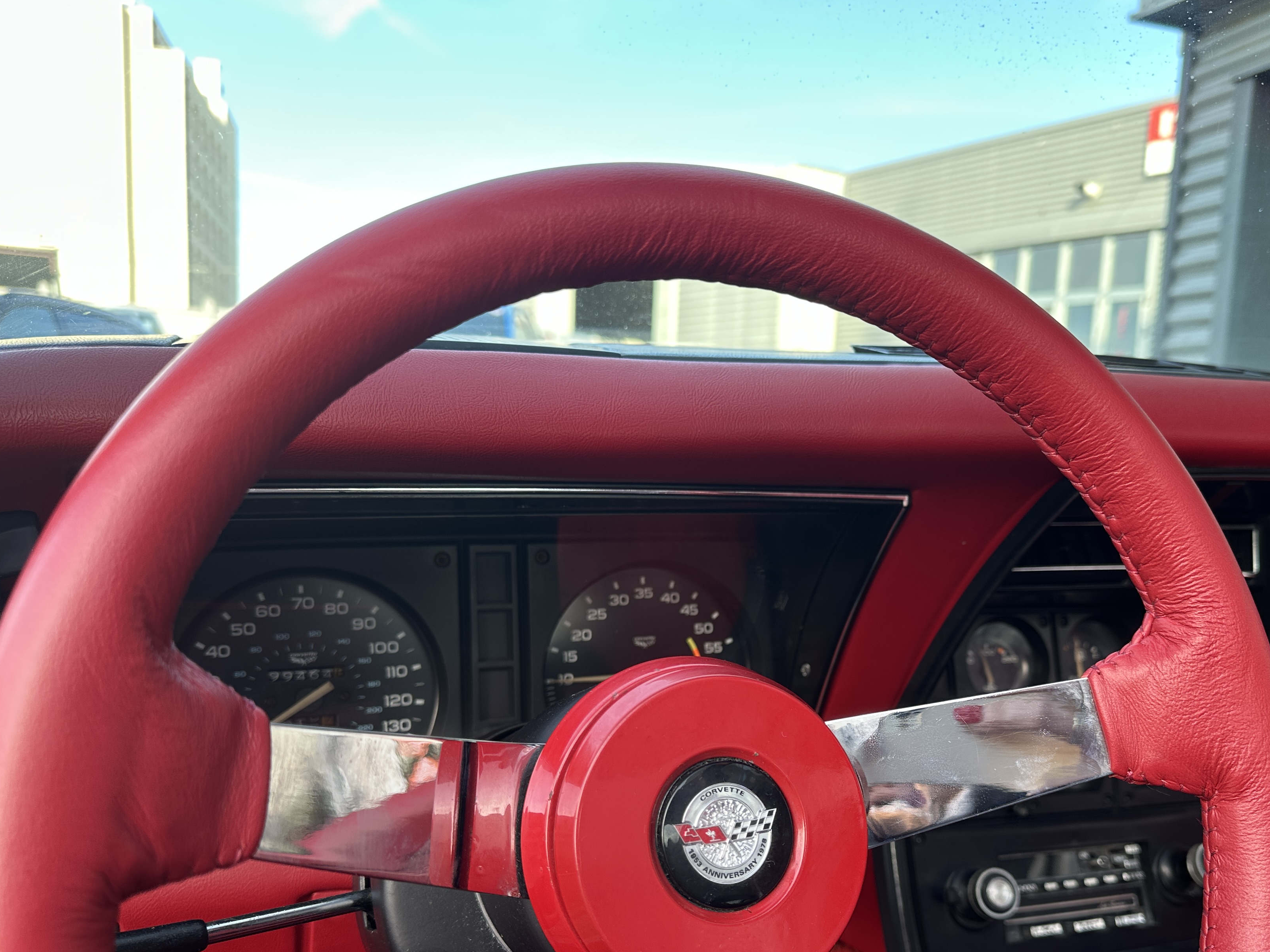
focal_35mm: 30
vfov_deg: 46.5
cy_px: 584
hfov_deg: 59.6
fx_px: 1101
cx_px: 738
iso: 80
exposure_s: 1/178
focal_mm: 6.86
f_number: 1.78
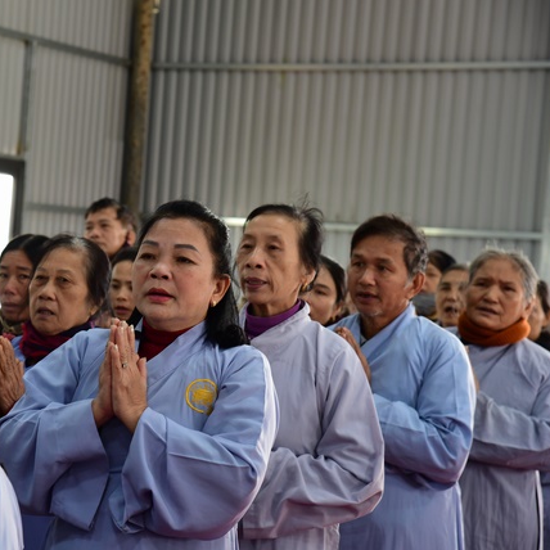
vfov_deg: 15.7
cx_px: 144
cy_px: 275
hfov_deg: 15.6
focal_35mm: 111
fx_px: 1995
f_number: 7.1
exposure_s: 1/40
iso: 1250
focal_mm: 86
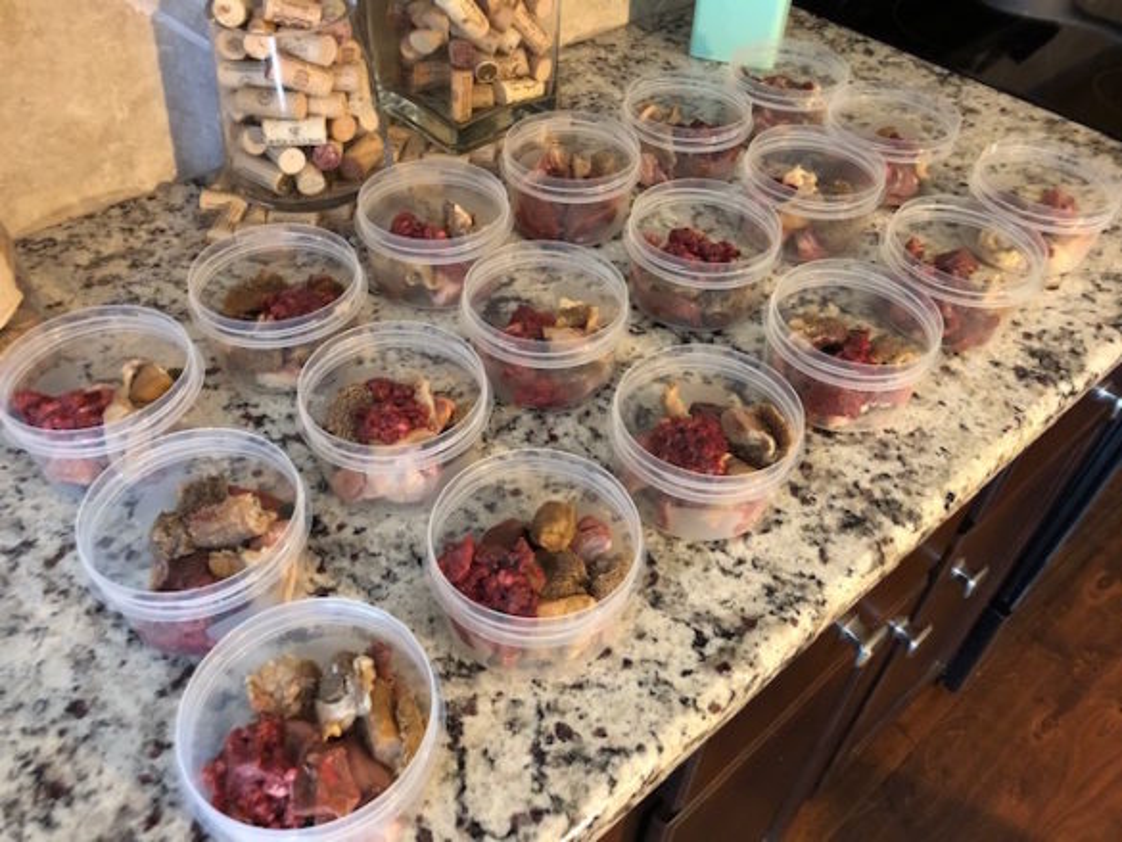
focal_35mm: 28
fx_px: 908
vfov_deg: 49.8
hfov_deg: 63.4
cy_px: 421
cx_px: 561
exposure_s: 1/4
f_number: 1.8
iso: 100
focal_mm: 3.99
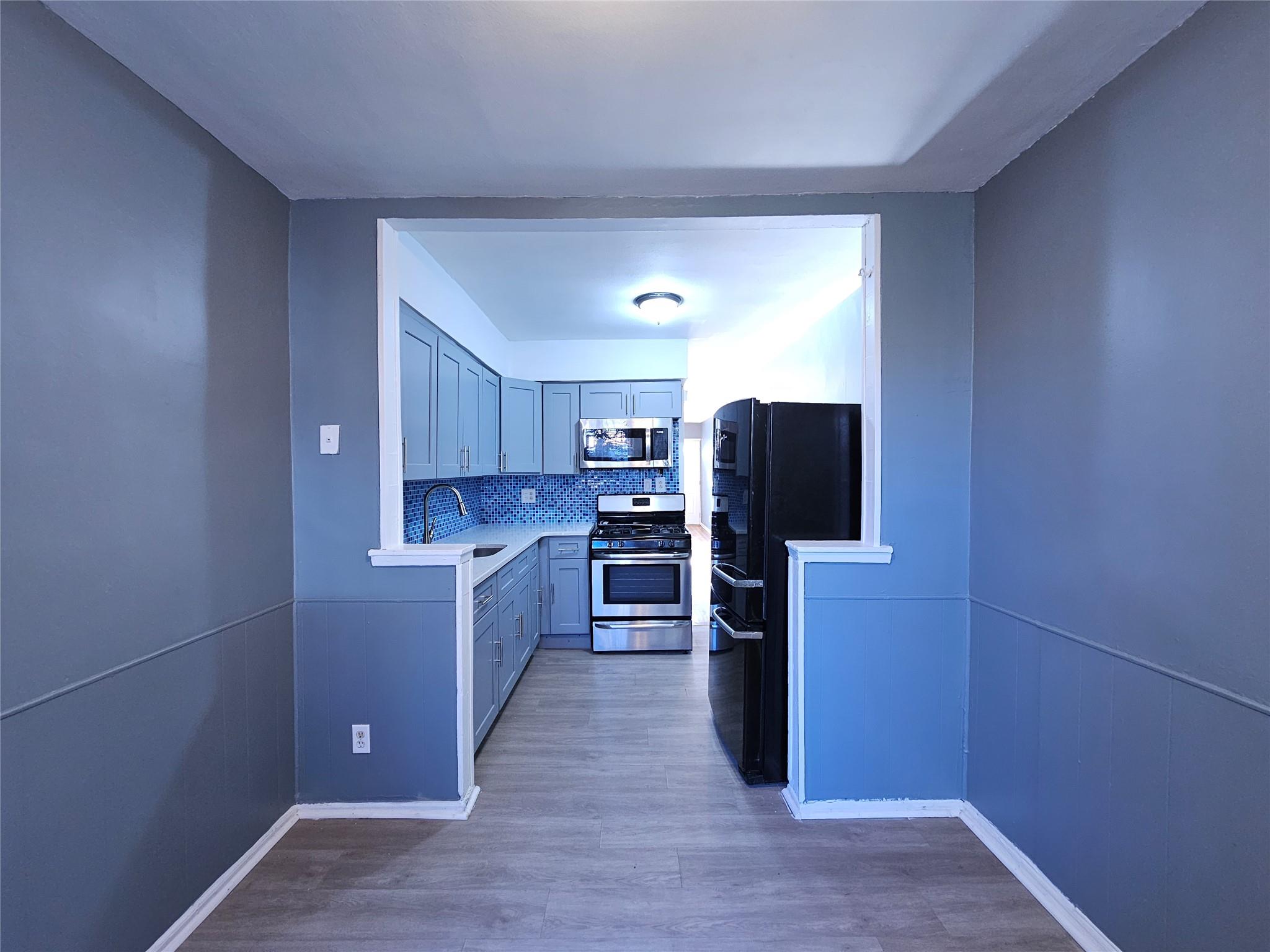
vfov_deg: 89.9
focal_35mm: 13
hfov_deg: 106.2
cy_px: 476
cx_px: 635
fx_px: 477
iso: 320
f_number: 2.2
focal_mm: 2.2
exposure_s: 1/40
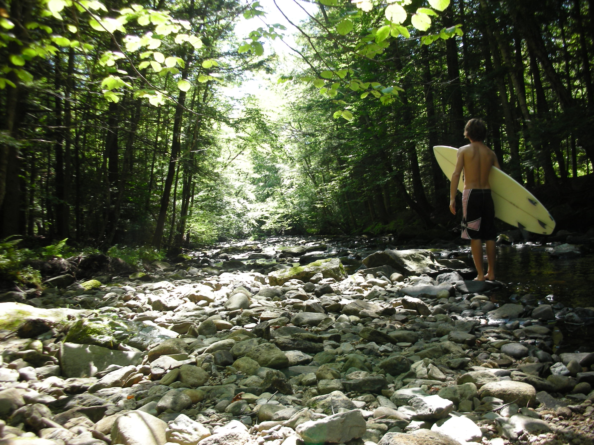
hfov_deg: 52.6
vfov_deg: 40.7
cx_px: 297
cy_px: 222
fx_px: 601
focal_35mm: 35
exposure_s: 1/63.1
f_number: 3
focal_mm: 5.8
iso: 50
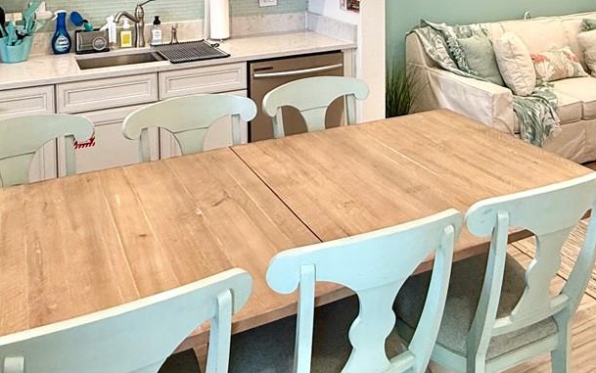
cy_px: -49
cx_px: 344
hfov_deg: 50.2
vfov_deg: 29.2
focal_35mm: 39
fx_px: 634
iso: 125
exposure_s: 1/120
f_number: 2.2
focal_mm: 2.22
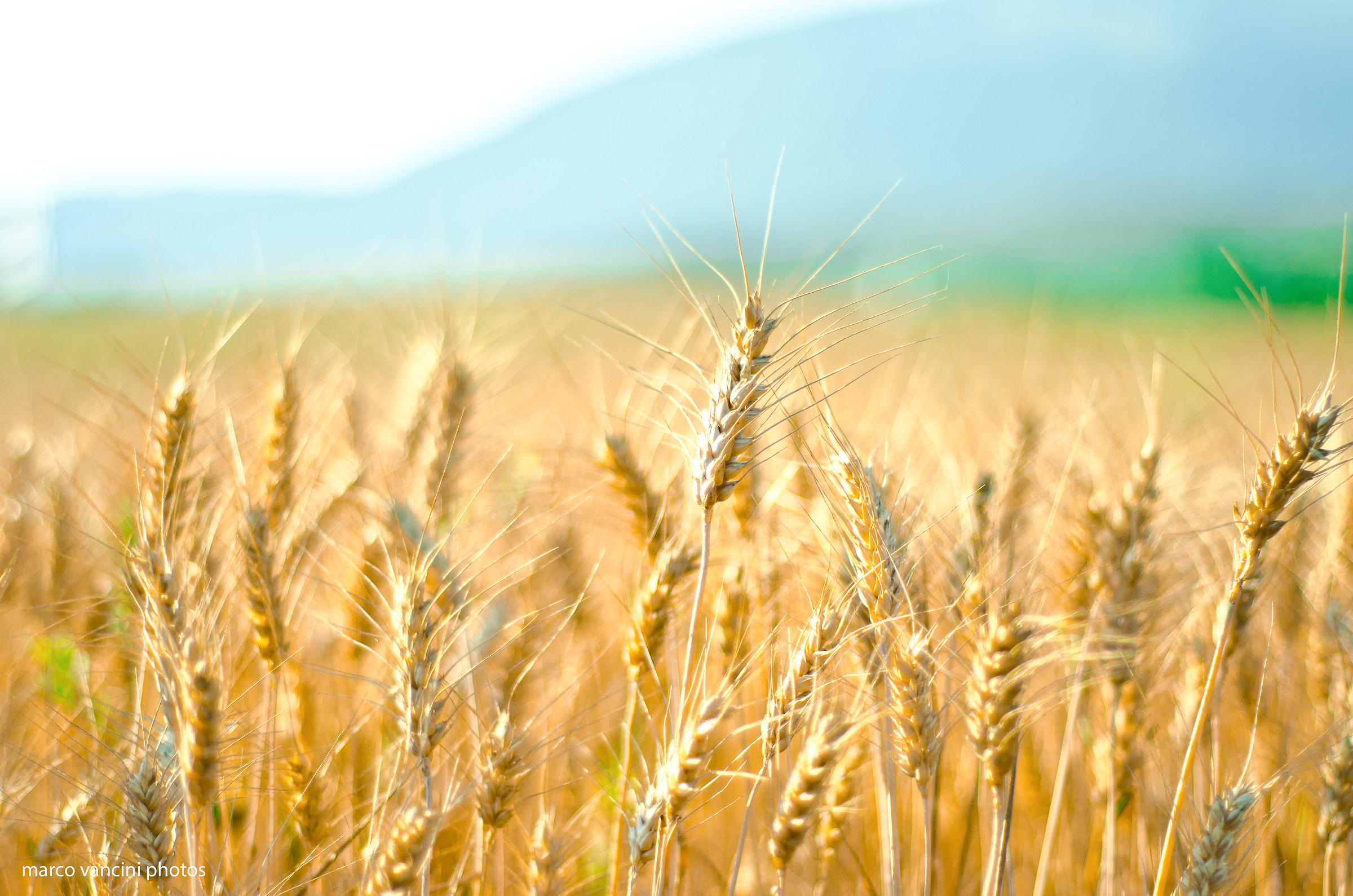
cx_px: 676
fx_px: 2813
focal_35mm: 75
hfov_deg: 27.0
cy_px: 448
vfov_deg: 18.1
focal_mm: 50
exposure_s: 1/2000
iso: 100
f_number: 1.8
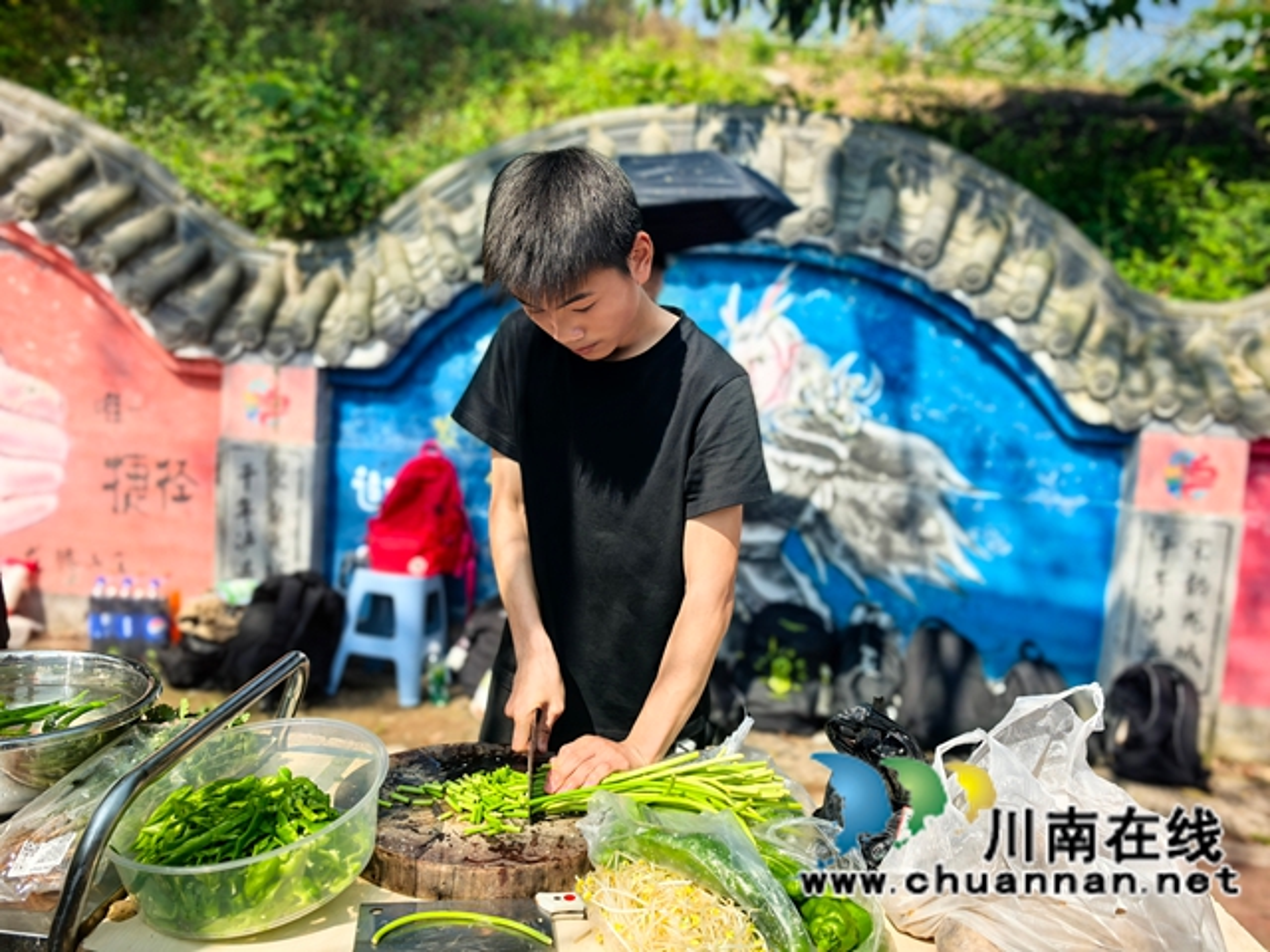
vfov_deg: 51.4
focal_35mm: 27
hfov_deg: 65.3
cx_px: 635
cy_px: 476
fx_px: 991
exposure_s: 1/3086
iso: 160
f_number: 2
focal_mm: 6.98
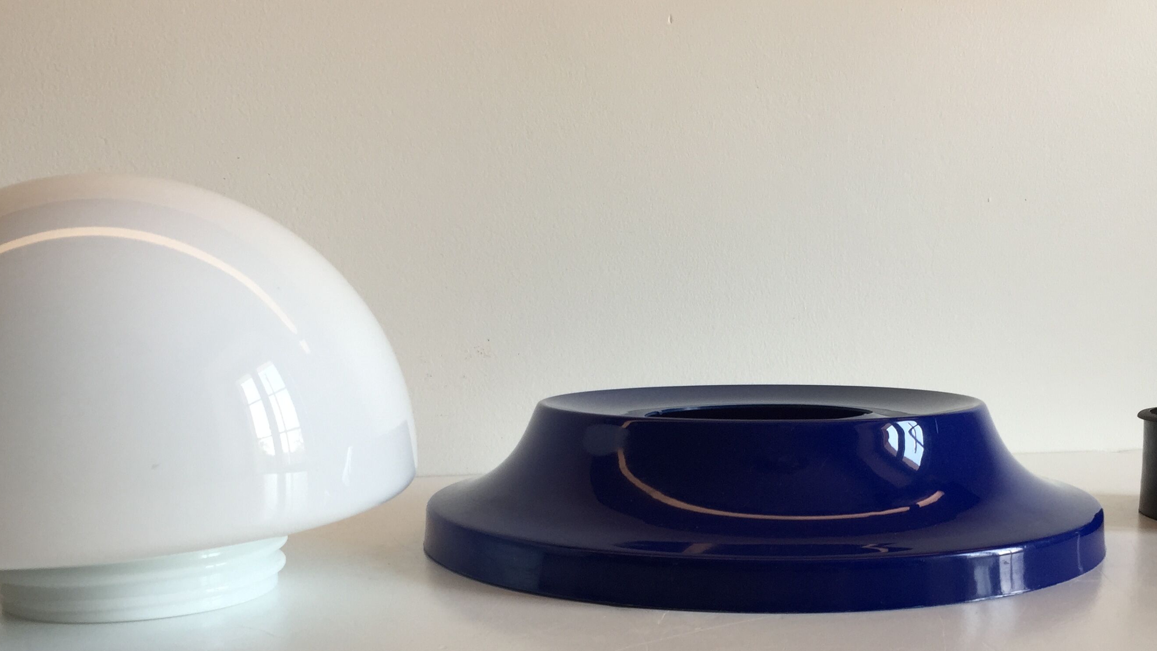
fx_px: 1196
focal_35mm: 39
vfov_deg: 29.9
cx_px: 659
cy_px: 500
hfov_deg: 51.4
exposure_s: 1/50
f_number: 2.2
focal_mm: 4.15
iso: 32
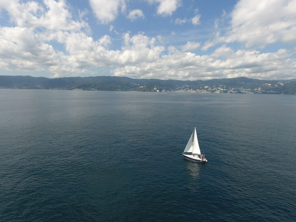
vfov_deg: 66.0
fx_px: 171
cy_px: 111
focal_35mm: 20
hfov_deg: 81.7
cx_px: 148
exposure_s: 1/1013
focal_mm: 3.61
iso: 100
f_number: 2.8
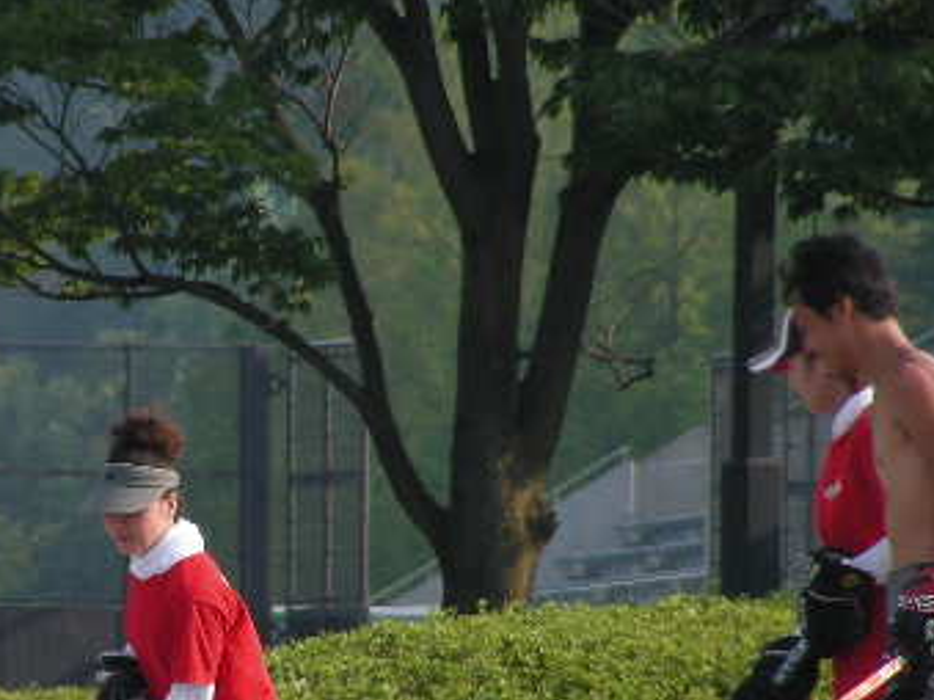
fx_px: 19366
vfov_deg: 2.1
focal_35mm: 718
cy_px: 502
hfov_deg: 2.8
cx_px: 237
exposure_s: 1/297
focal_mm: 63.3
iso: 50
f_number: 4
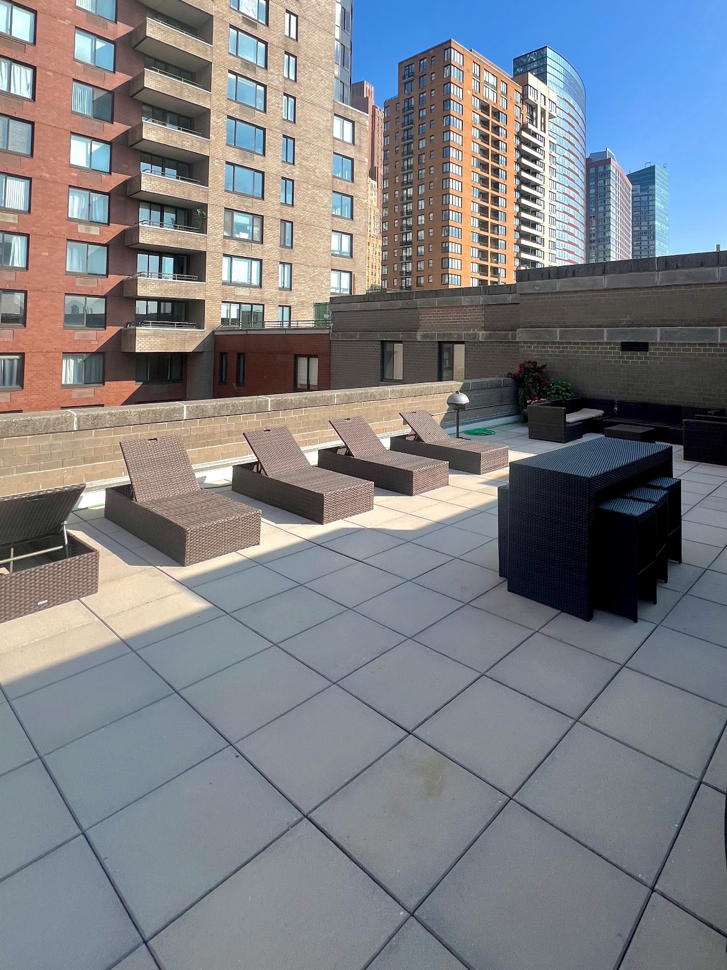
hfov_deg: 70.2
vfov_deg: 84.6
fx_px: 504
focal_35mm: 18
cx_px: 465
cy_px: 320
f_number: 1.8
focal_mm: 1.57
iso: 32
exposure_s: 1/1130
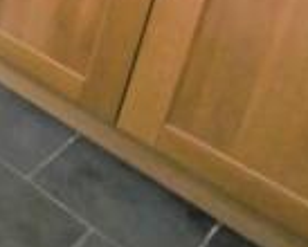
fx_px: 529
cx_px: -321
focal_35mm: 58
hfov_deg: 18.7
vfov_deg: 20.4
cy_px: -172
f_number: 4
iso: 640
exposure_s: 1/60
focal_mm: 7
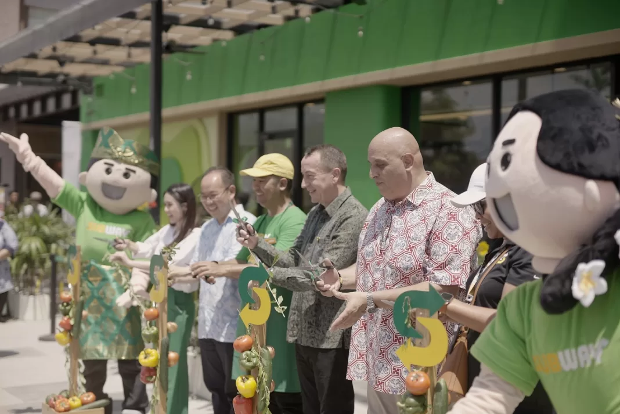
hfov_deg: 39.6
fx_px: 861
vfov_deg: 27.0
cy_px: 207
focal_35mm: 50
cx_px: 310
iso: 160
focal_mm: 50
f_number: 1.8
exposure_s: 1/2500
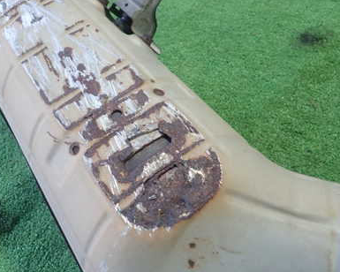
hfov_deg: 47.8
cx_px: 146
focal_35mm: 38
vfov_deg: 38.8
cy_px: 97
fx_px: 382
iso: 200
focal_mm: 4.5
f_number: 2
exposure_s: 1/60
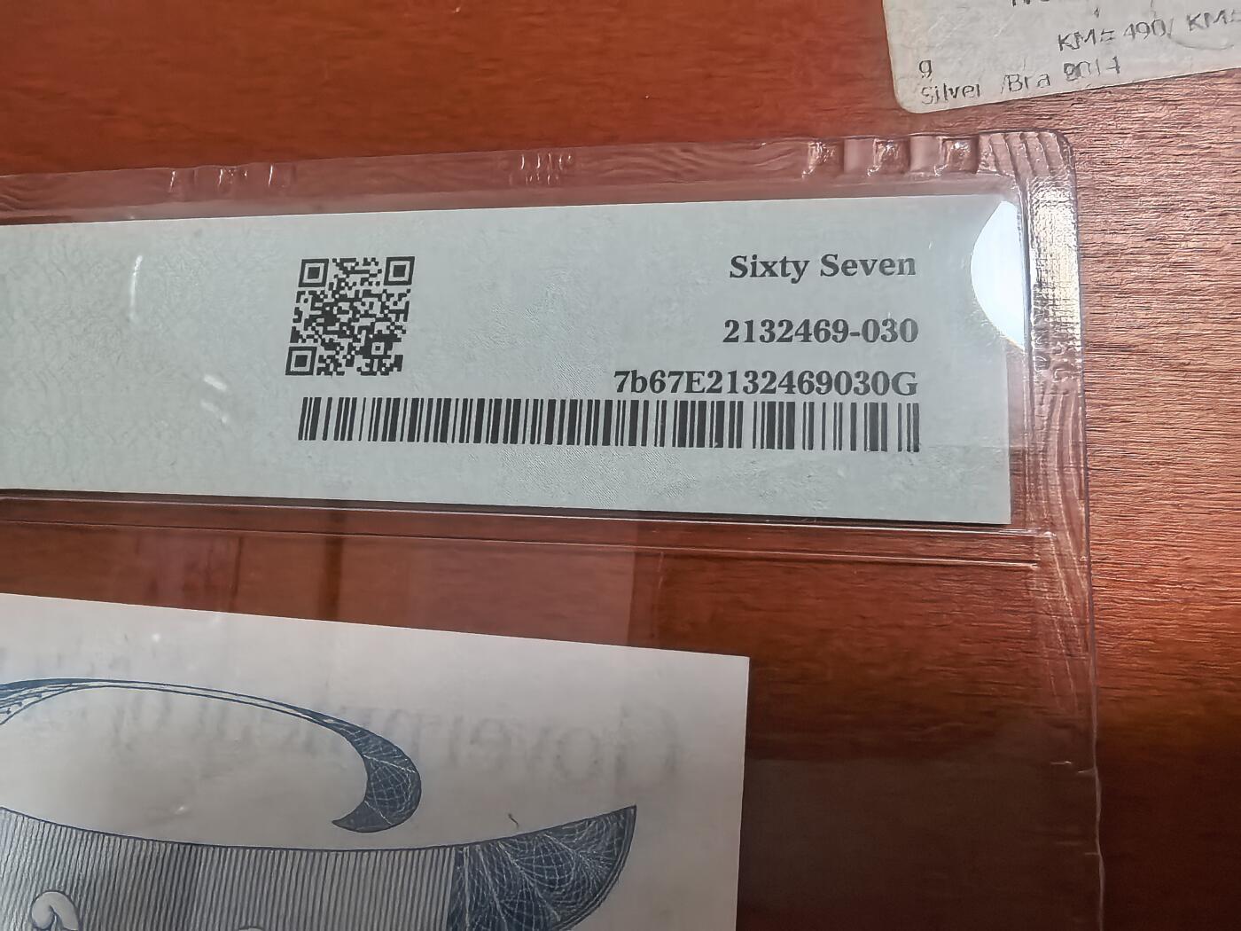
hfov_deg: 71.6
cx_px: 620
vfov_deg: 56.8
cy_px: 466
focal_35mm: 24
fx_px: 860
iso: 800
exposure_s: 1/50
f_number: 2.2
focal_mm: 1.68
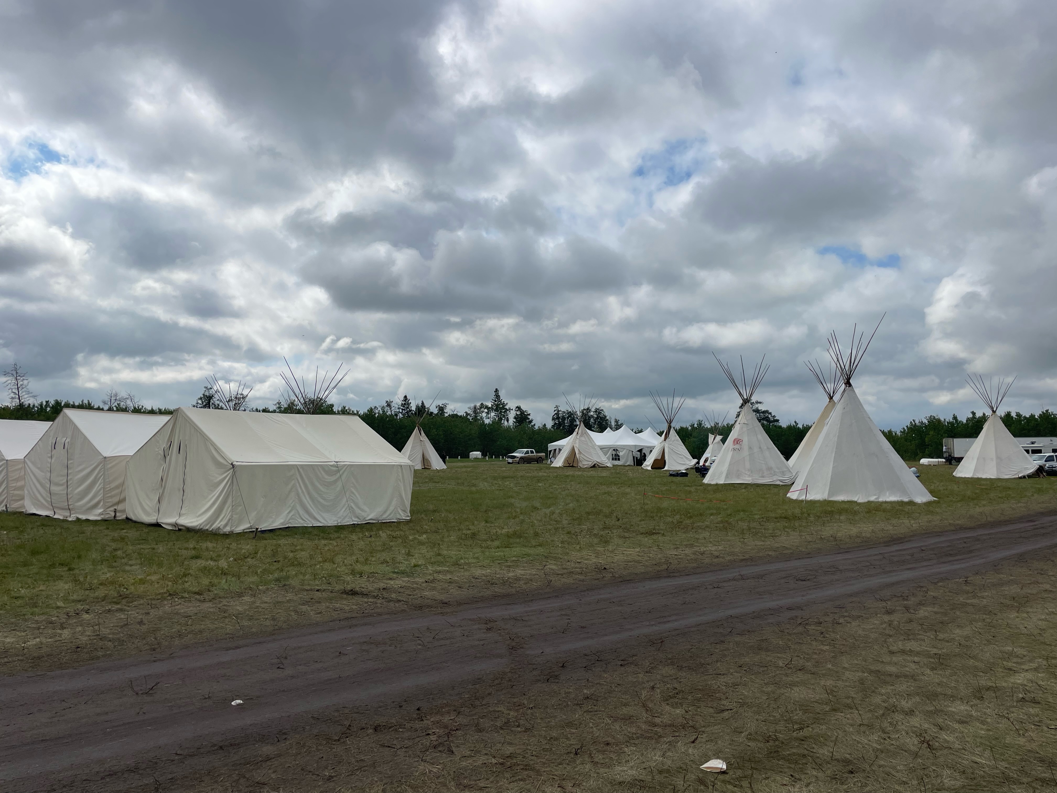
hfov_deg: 67.3
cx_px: 528
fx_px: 794
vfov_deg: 53.1
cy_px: 396
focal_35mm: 26
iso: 32
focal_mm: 4.2
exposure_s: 1/9091
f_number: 1.6
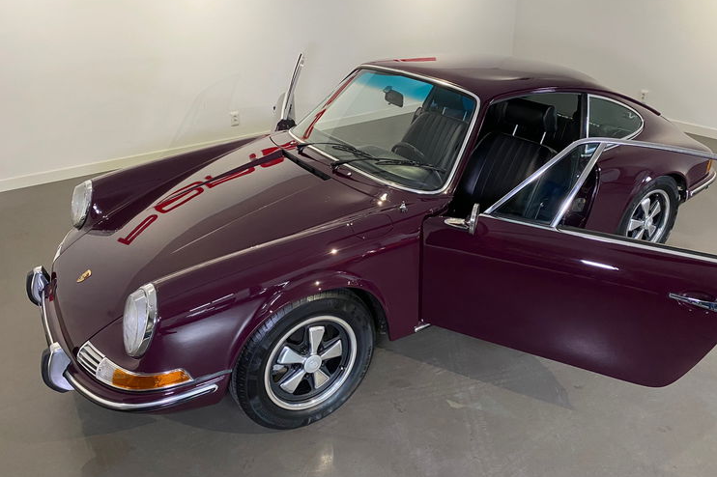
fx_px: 557
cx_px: 355
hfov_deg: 65.5
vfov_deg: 46.2
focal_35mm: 28
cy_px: 202
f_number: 1.8
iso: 320
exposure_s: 1/60
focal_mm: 4.25
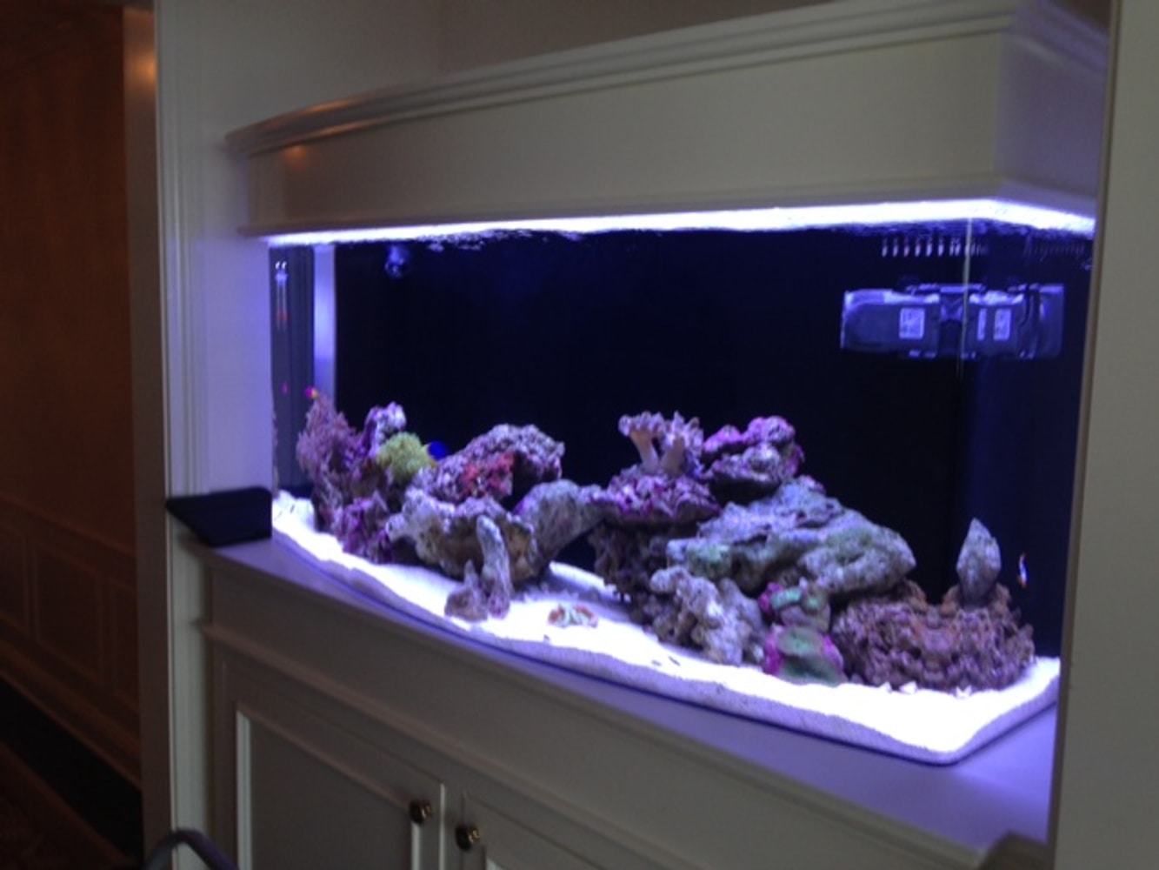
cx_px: 580
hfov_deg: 55.3
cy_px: 435
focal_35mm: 33
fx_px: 1105
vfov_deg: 43.0
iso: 64
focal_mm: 4.12
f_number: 2.4
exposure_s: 1/20
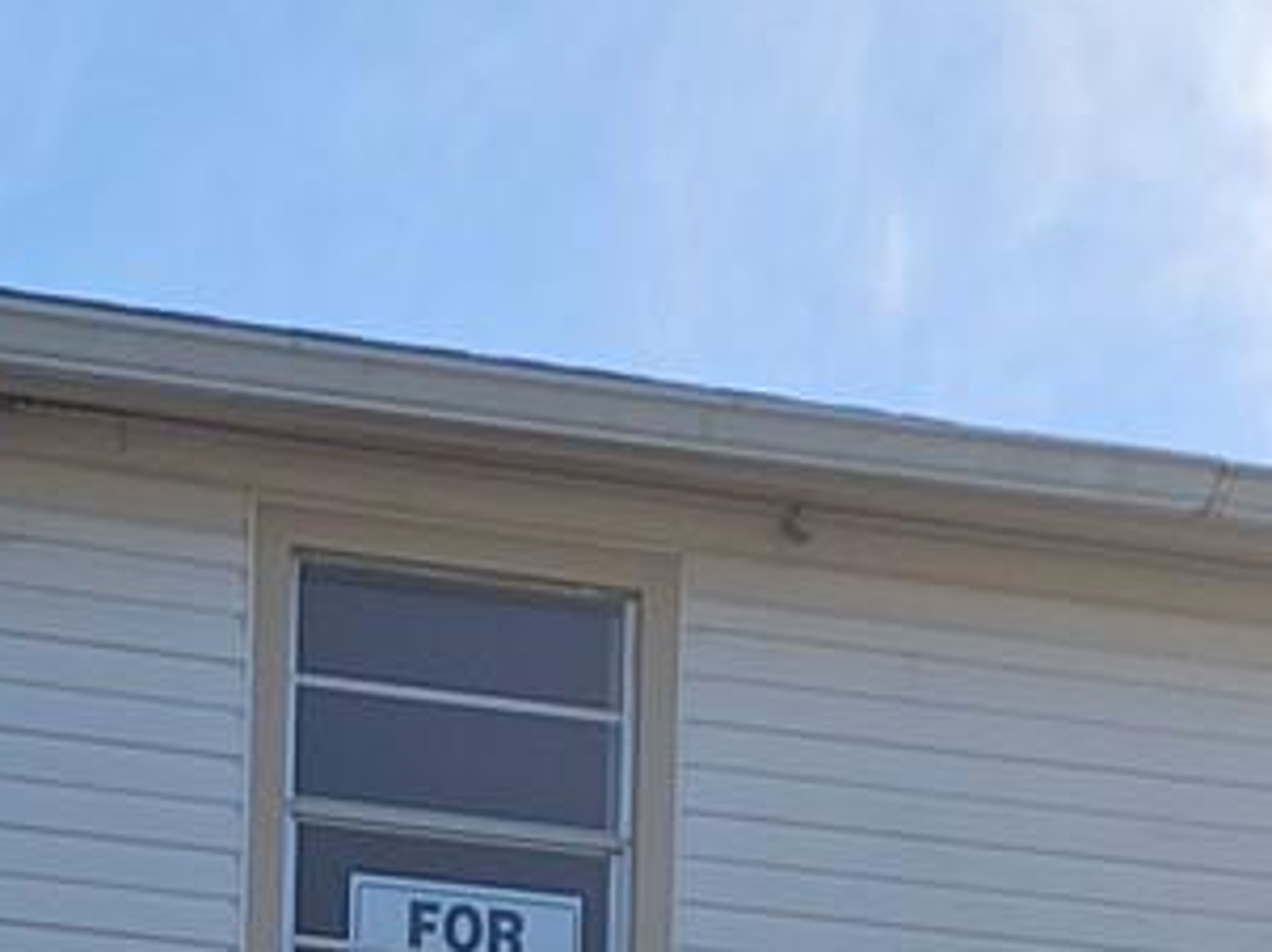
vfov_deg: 10.5
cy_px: 2237
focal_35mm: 122
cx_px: -110
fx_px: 4479
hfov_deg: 15.7
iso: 10
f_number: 1.7
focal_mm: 6.3
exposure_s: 1/671
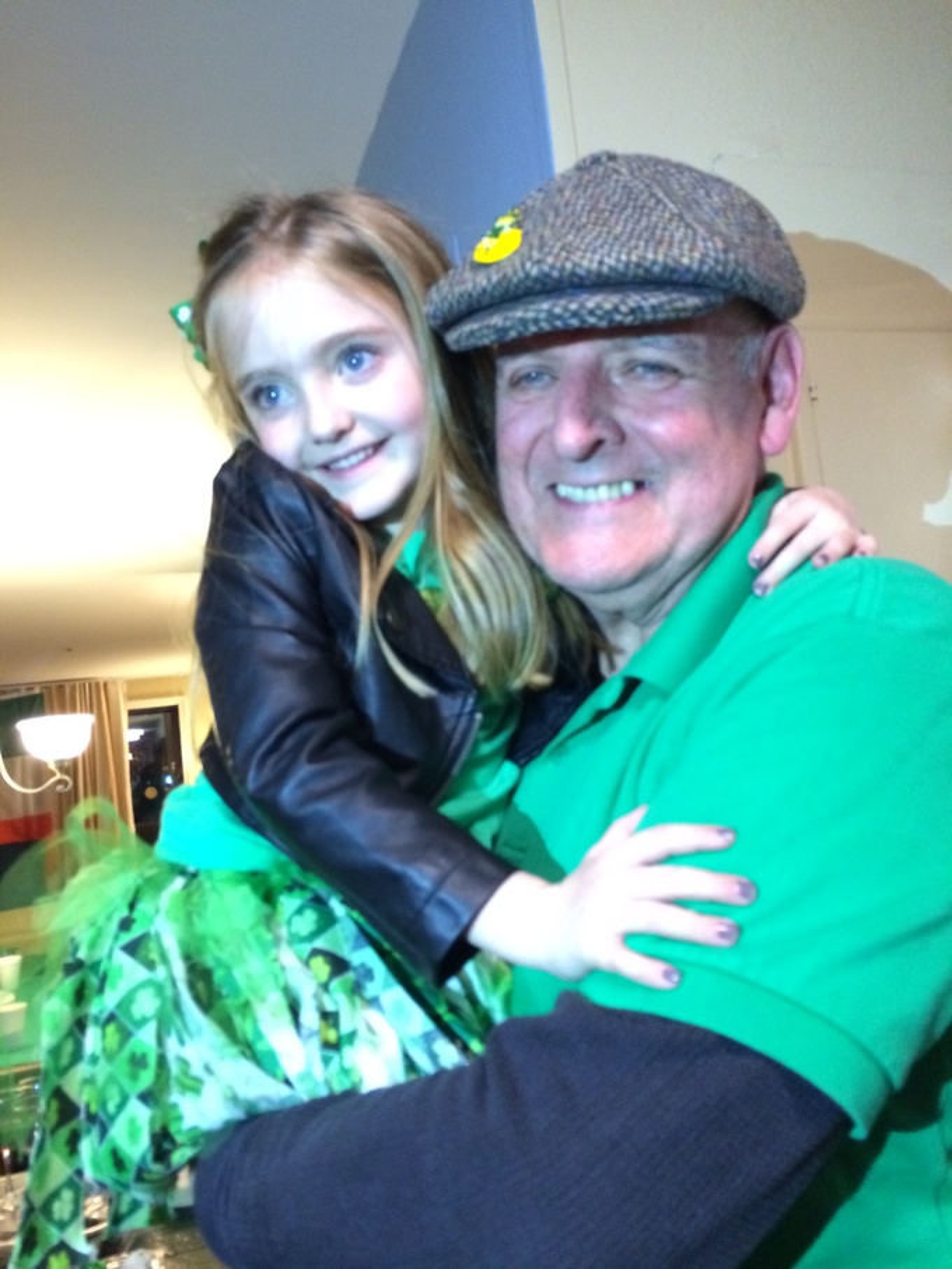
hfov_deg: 46.8
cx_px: 476
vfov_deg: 60.0
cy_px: 634
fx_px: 1100
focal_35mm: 30
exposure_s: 1/15
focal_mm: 4.12
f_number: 2.2
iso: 320
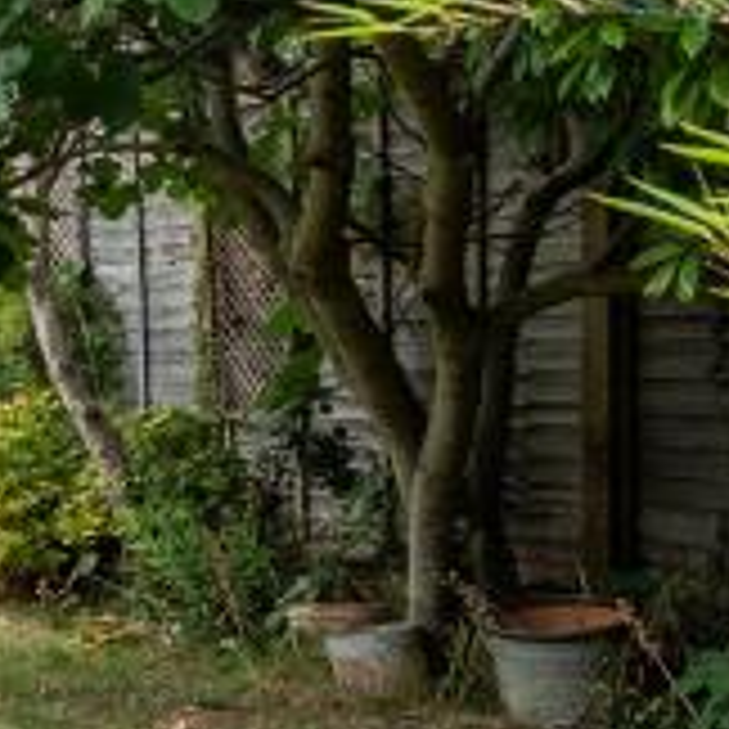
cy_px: 358
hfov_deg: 14.3
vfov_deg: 20.2
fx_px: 2049
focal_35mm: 86
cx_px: -976
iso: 640
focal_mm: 16
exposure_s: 1/400
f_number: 5.6
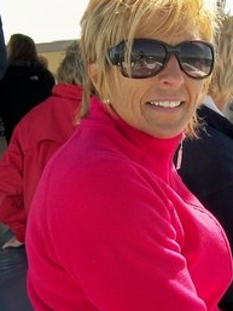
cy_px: 145
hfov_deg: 26.1
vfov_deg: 34.3
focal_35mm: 56
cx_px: 142
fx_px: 502
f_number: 2.8
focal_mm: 5
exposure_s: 1/320
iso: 50
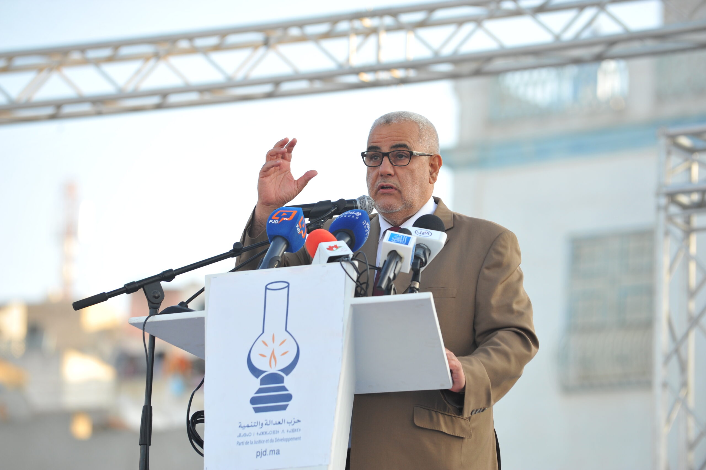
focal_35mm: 180
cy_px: 235
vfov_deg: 7.6
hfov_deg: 11.4
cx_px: 353
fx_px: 3527
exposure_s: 1/640
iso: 500
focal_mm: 180
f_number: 4
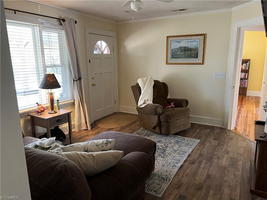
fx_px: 201
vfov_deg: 53.1
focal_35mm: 26
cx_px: 134
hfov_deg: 67.3
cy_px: 100
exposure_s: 1/60
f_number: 1.5
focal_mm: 5.7
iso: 250
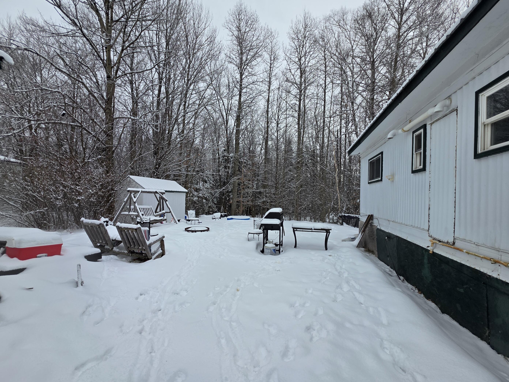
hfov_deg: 102.0
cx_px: 248
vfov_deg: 85.6
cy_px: 196
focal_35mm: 14
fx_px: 206
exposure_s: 1/1064
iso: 40
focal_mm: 2.2
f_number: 1.9
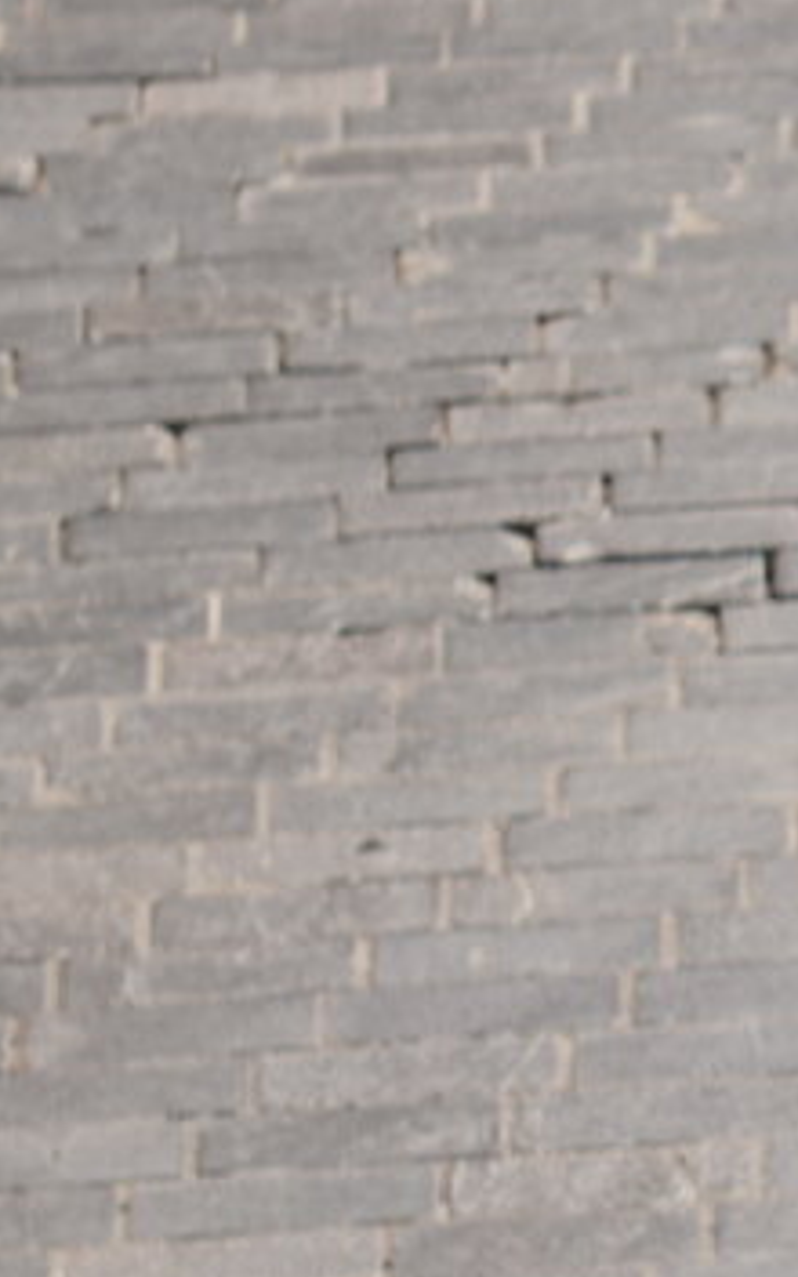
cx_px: 1904
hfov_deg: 4.2
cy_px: 1536
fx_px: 10643
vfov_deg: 6.8
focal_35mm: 306
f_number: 5.6
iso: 100
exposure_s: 1/800
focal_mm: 55
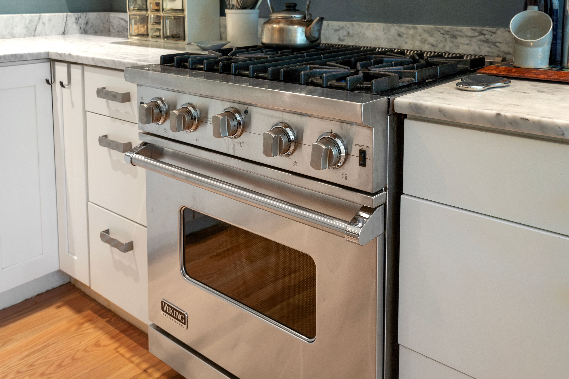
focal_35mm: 33
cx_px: 284
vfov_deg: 40.0
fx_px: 522
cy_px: 190
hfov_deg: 57.2
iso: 160
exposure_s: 1/8
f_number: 7.1
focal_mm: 33
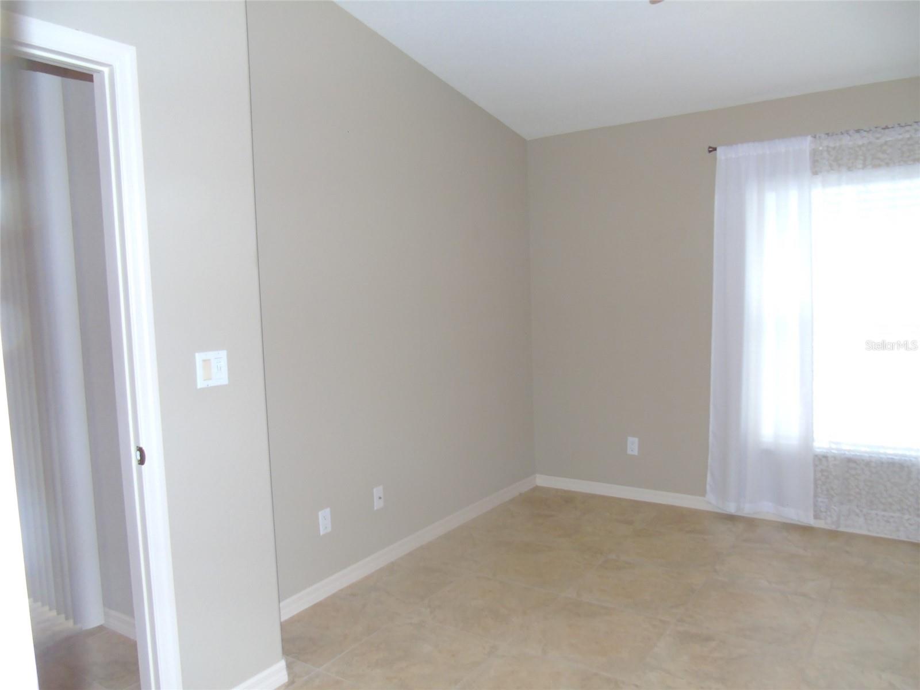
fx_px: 664
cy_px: 345
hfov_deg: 69.4
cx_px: 460
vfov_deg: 54.9
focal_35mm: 25
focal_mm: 4.4
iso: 200
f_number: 3.4
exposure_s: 1/30
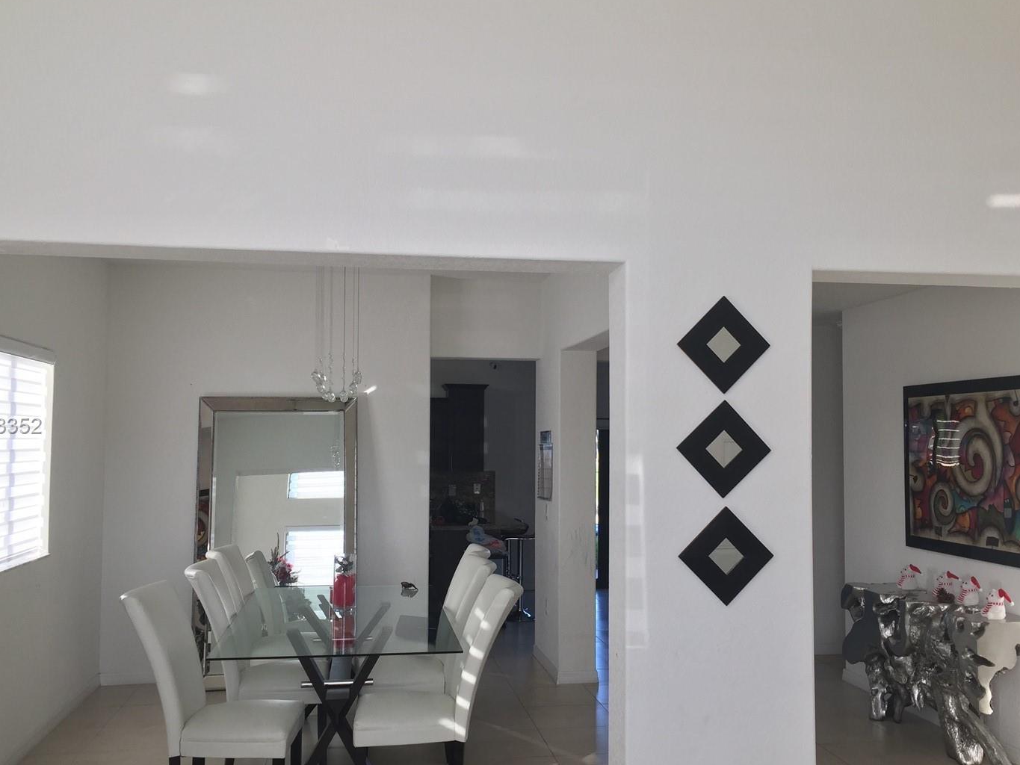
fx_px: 1002
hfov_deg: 53.9
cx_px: 525
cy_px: 427
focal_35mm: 34
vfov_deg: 41.7
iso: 32
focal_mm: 4.15
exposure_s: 1/60
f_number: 2.2
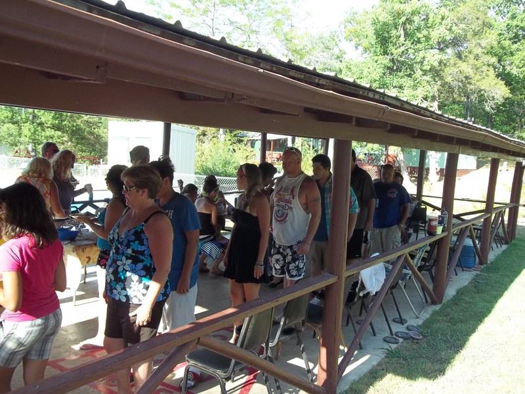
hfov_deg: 56.8
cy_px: 197
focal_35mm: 32
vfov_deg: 44.2
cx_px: 262
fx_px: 485
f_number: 2.9
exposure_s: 1/160
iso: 64
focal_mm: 5.7
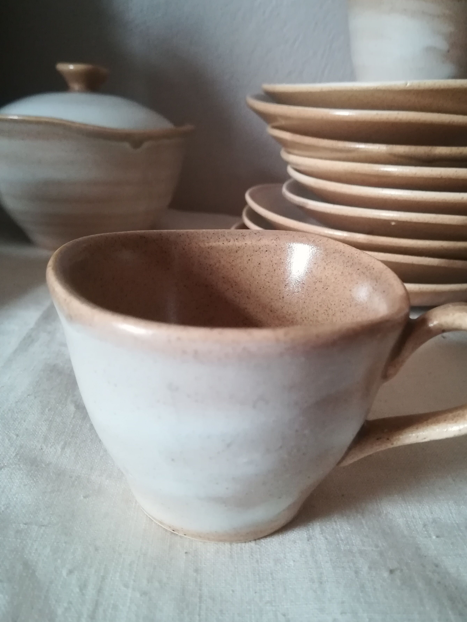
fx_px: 522
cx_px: 260
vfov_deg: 61.7
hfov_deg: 48.1
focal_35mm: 29
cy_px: 302
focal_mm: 3.83
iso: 500
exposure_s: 1/24
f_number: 2.2
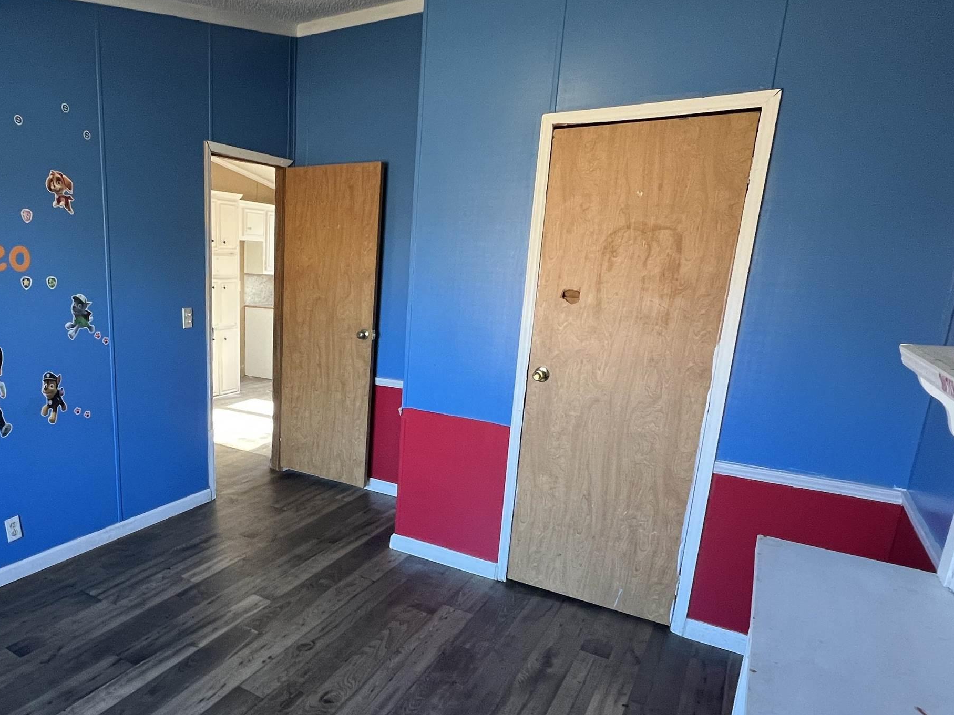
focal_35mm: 22
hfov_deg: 73.9
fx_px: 606
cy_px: 424
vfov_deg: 60.6
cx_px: 312
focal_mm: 1.57
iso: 250
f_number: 1.8
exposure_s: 1/75
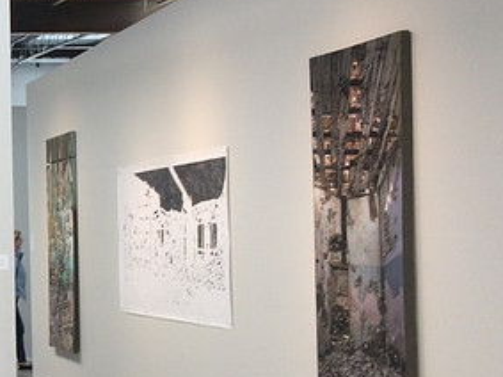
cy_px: 222
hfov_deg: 21.3
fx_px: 1191
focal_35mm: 82
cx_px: -174
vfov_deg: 18.0
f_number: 2.2
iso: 50
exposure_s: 1/60
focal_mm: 4.15
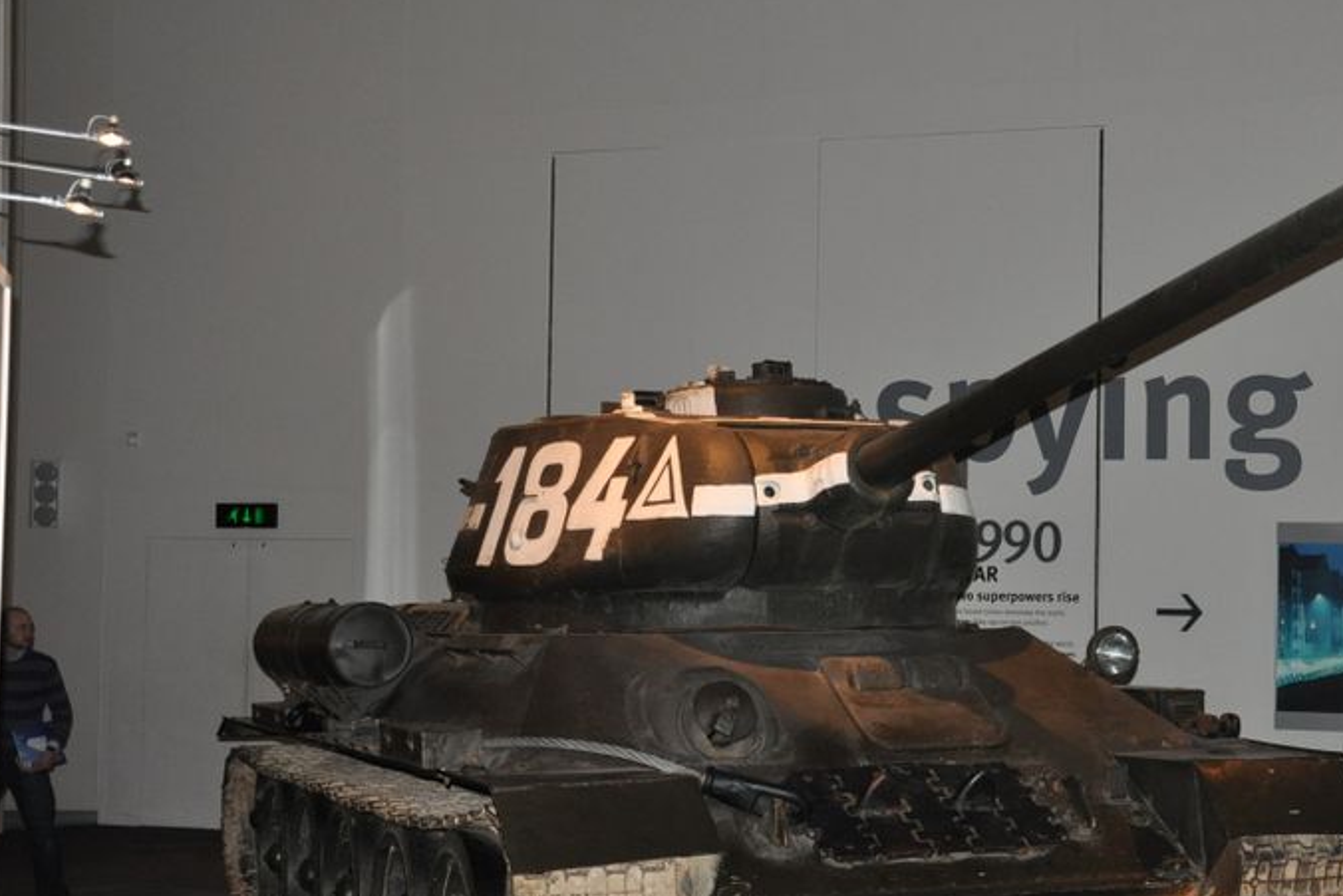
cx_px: 956
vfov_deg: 23.0
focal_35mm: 59
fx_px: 2201
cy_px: 505
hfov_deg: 33.4
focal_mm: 26
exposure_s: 1/60
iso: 800
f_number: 4
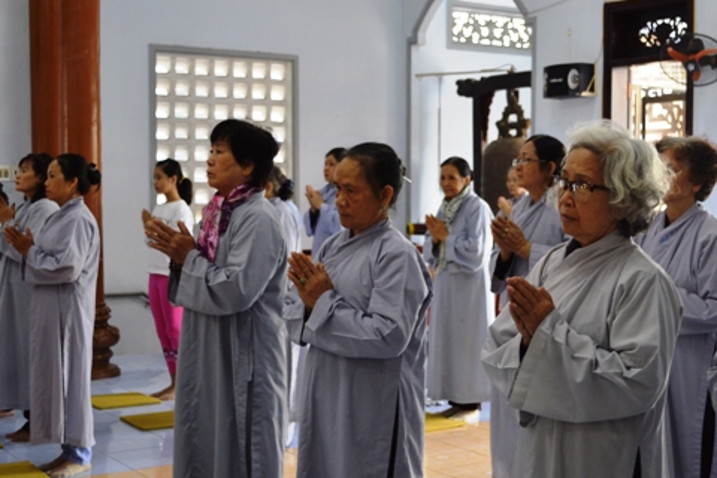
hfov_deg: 35.6
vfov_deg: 24.2
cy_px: 264
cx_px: 399
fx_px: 1115
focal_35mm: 56
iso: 400
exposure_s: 1/40
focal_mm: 28
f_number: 4.5
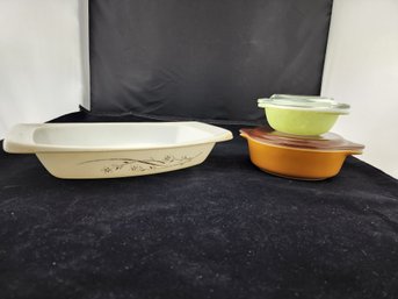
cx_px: 199
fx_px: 264
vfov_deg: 58.8
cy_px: 150
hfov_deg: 73.9
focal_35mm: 23
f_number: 1.8
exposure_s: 1/120
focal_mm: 6.4
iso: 25
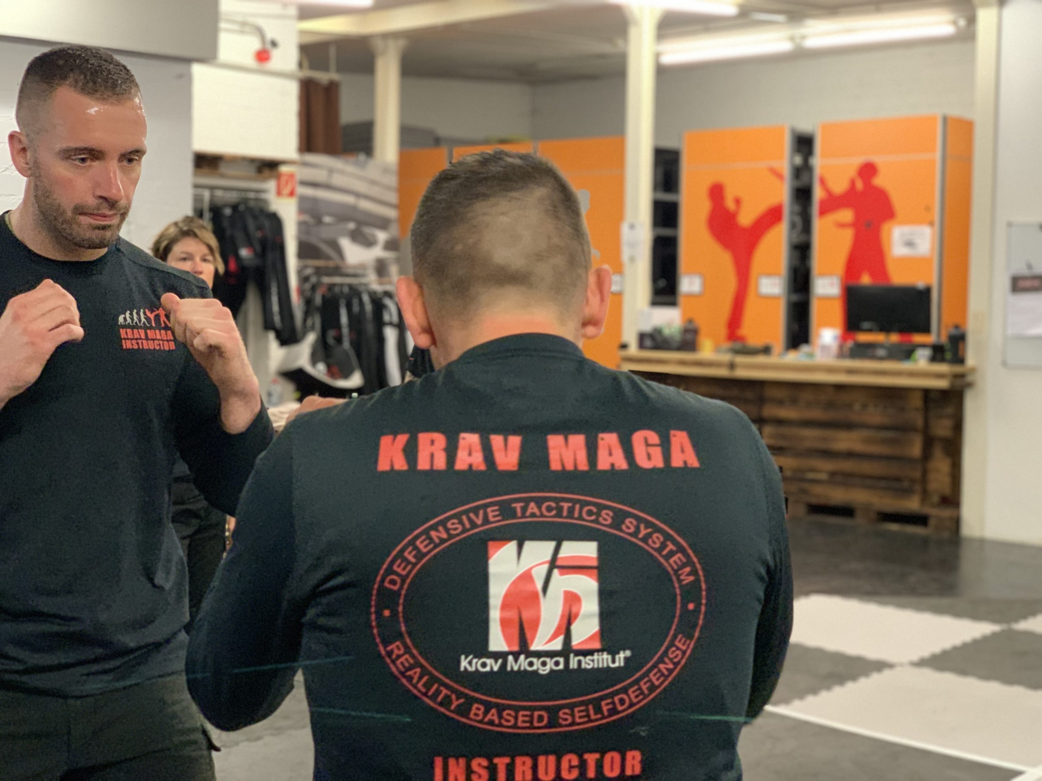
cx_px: 521
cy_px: 390
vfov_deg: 28.0
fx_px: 1565
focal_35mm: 52
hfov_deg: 36.8
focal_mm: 6
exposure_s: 1/50
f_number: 2.4
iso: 320
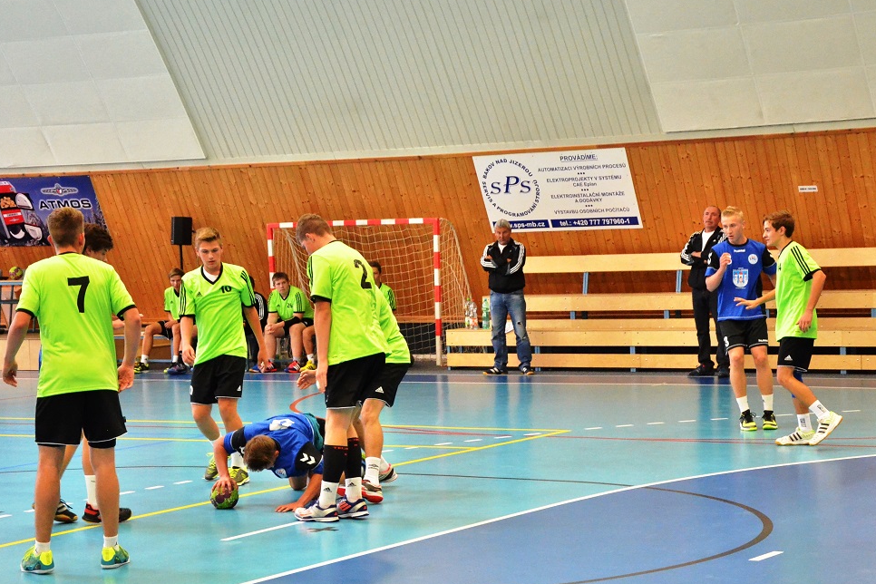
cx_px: 422
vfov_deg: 14.7
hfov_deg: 21.9
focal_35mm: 93
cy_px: 346
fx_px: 2263
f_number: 5
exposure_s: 1/250
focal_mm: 50
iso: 5000
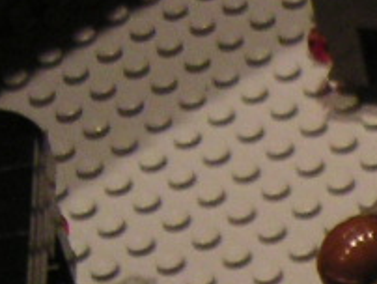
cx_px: 1040
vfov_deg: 6.2
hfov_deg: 7.6
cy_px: 618
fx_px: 2552
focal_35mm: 234
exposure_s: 1/10
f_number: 2.8
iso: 100
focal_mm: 5.7
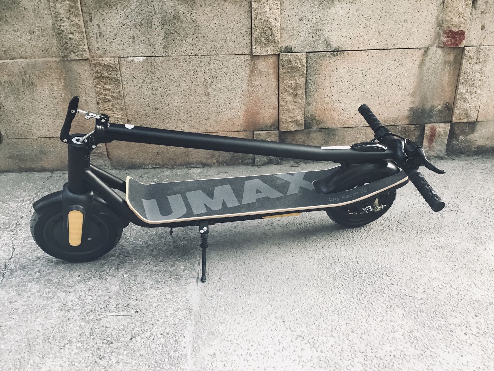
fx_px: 442
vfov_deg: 45.4
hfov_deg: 58.4
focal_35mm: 31
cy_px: 186
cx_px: 247
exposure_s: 1/33
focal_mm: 3.3
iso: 50
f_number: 2.4
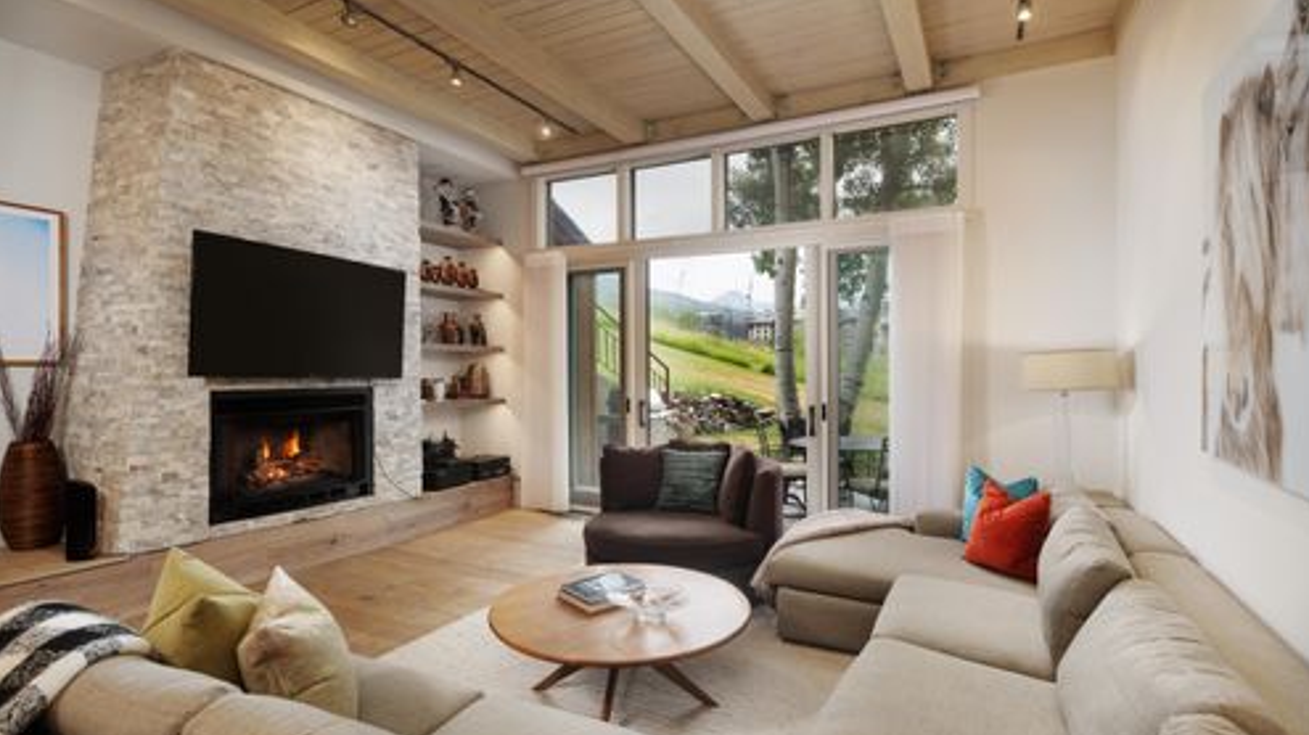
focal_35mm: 18
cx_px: 653
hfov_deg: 92.7
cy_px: 390
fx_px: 625
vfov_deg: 60.9
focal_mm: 17
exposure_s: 1/200
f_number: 7.1
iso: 160
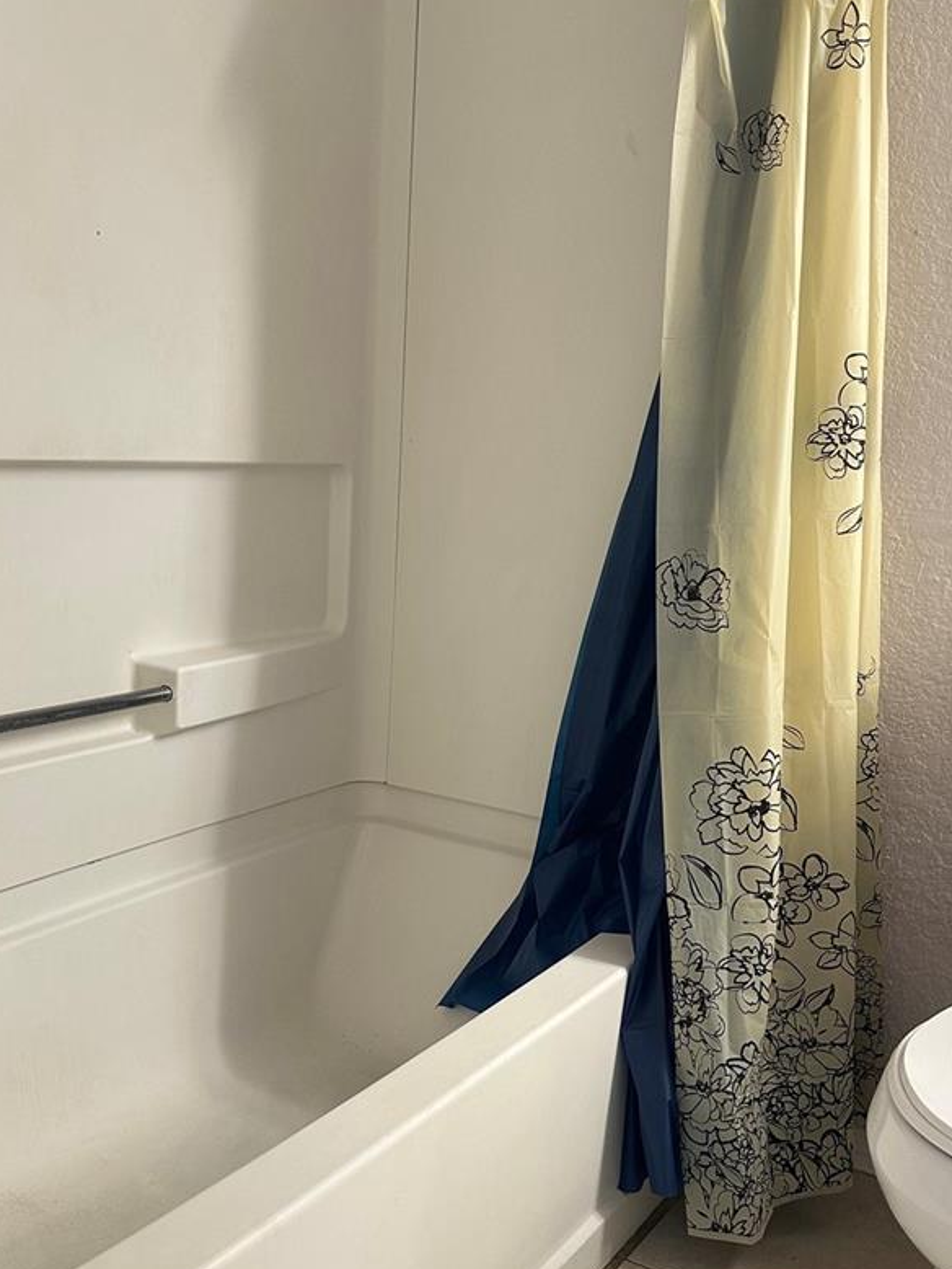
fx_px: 1356
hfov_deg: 38.7
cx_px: 489
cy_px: 703
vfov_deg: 50.0
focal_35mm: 37
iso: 250
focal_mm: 6.86
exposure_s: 1/60
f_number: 1.78
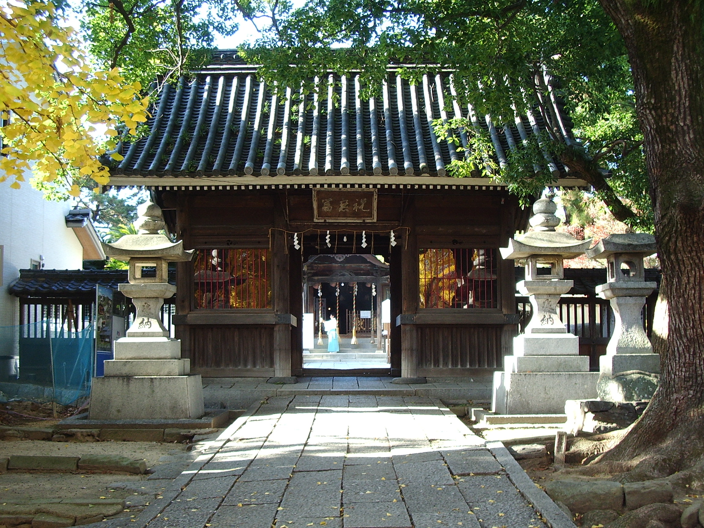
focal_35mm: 49
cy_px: 264
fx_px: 997
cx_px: 352
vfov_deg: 29.7
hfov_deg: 38.9
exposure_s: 1/80
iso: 100
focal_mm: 8.2
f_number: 3.1
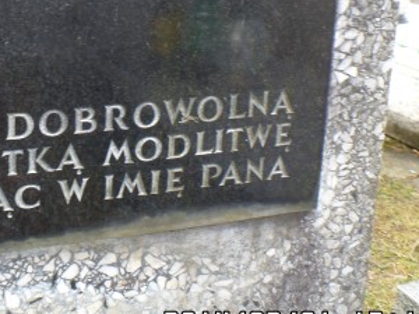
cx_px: 52
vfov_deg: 28.6
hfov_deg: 36.8
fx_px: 593
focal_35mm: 49
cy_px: 36
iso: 100
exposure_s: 1/60
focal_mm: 4.1
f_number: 3.5
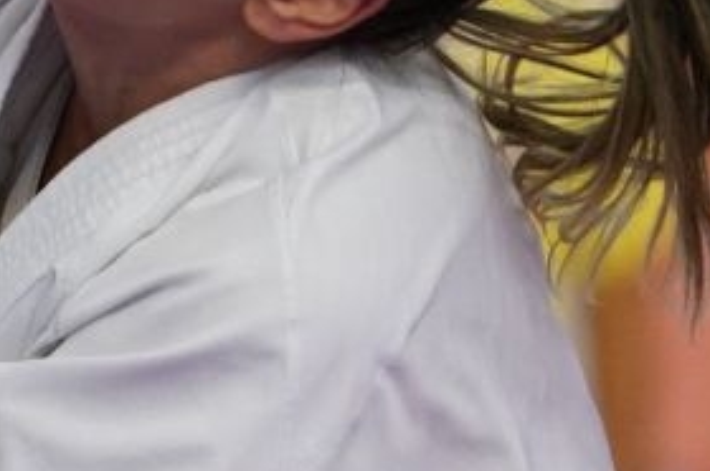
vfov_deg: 1.1
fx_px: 25372
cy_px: 198
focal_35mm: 1288
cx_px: -1232
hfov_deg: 1.6
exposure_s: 1/1000
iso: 2500
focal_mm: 200
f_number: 2.8
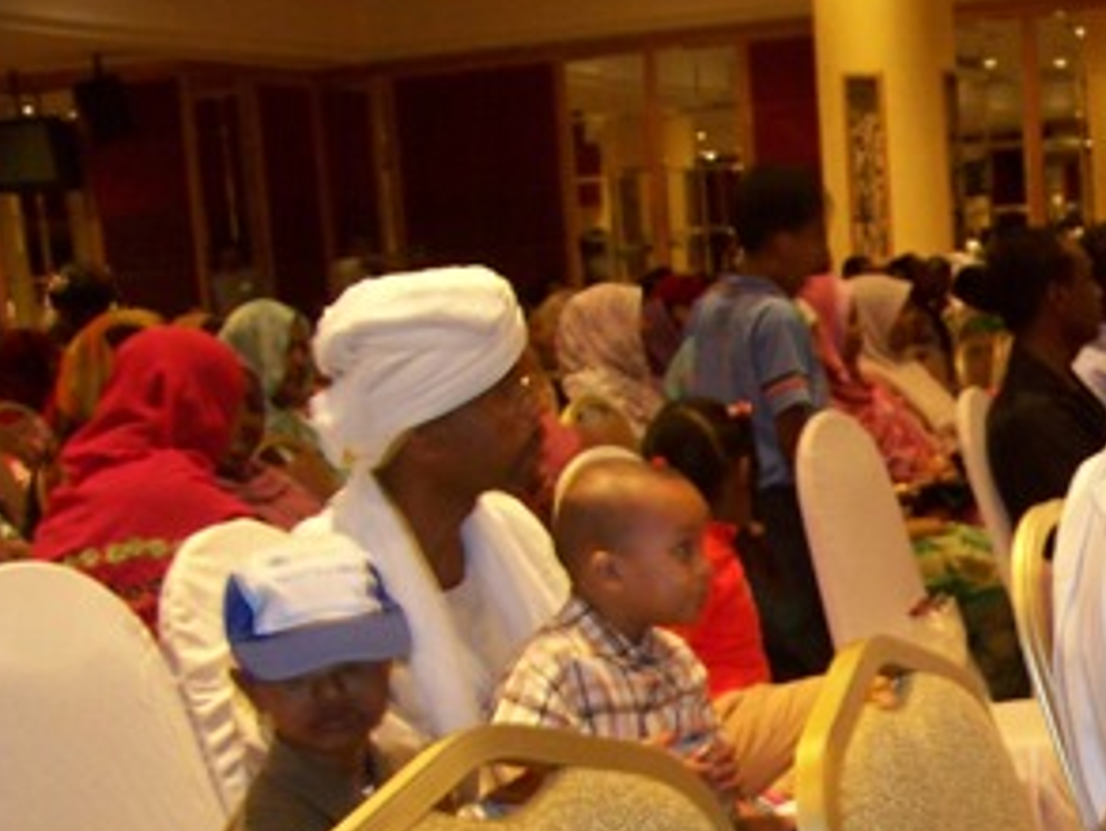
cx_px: 1197
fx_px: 2301
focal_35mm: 72
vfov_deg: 20.0
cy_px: 759
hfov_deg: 25.2
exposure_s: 1/8
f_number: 2.8
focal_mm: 5.85
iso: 200
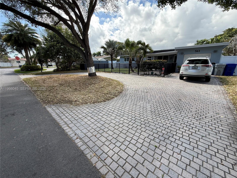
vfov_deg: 85.7
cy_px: 89
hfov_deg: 102.1
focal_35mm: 14
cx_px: 118
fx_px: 96
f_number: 2.2
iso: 50
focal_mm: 2.22
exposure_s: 1/458
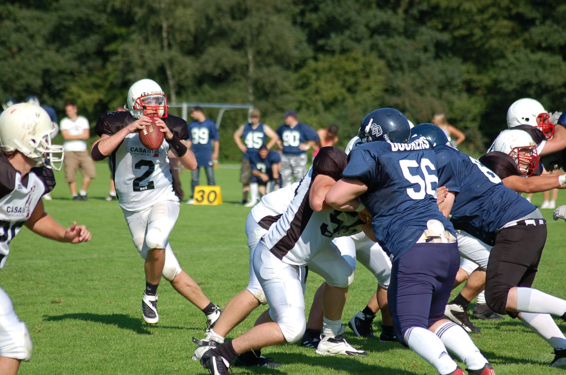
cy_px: 188
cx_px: 283
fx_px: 3178
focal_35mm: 202
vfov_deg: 6.8
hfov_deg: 10.2
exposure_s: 1/1250
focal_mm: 135
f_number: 5
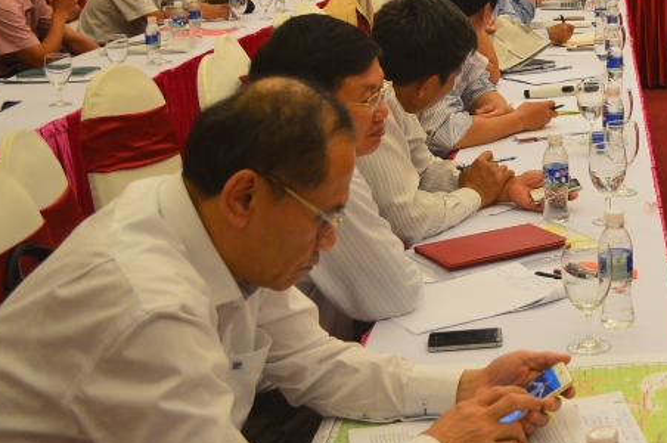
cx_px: 733
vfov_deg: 19.4
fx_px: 1258
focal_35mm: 68
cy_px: 10
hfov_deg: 27.2
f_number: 3.8
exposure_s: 1/60
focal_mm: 20
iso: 800
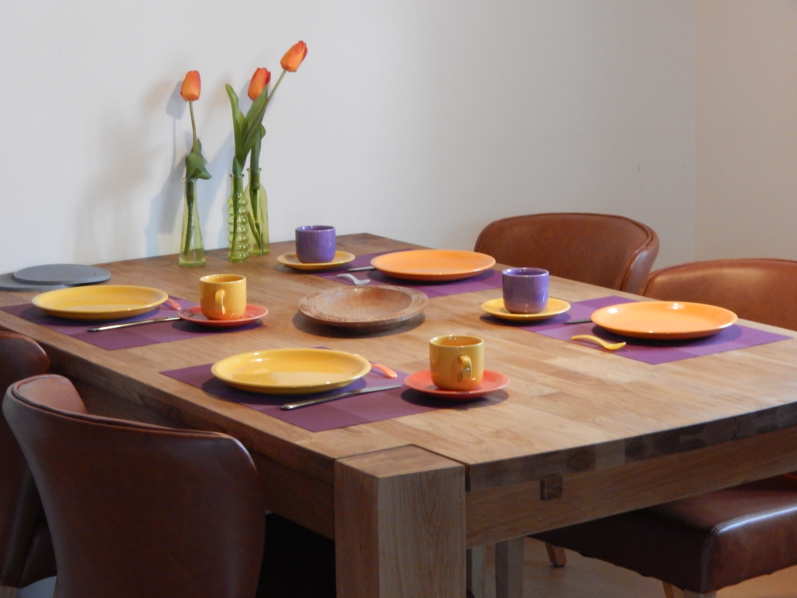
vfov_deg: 17.4
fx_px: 1957
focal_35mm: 85
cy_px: 299
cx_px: 398
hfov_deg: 23.0
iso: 640
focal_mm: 15.3
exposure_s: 1/15
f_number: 4.3
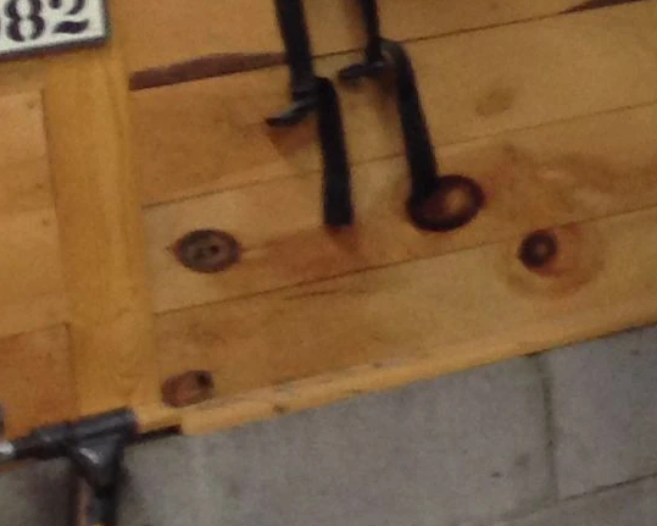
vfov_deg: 7.9
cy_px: -100
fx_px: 3791
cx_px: 1958
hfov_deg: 8.4
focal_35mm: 195
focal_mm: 4.12
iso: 100
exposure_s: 1/20
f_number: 2.4
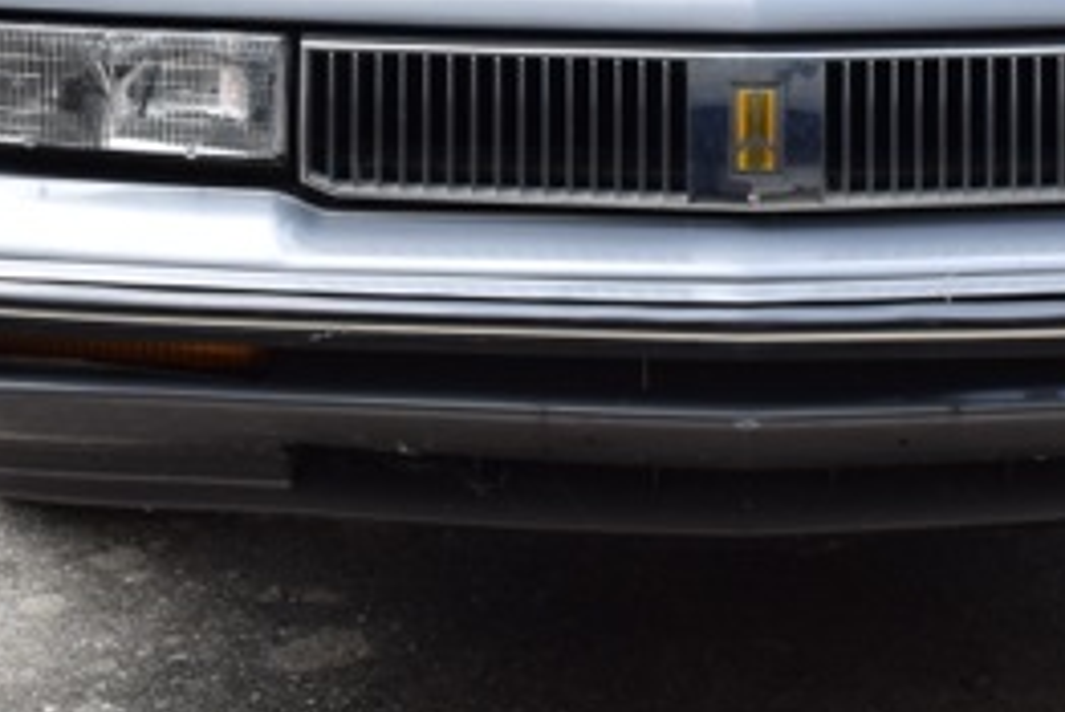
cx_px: 748
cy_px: -59
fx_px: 3729
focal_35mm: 126
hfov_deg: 16.2
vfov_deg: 10.8
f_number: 5.6
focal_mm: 22
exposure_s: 1/100
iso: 100
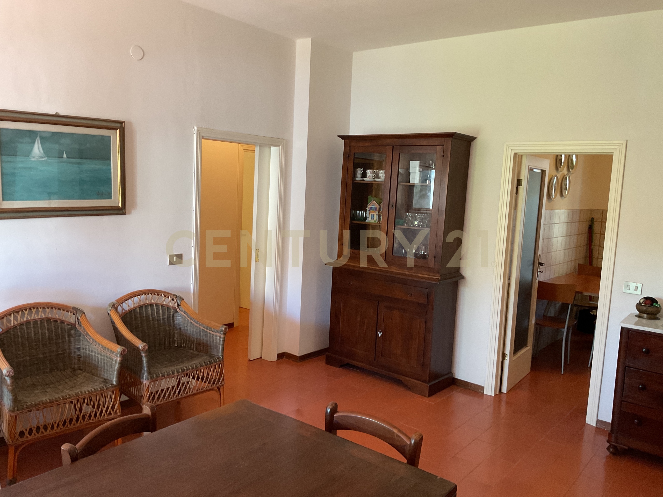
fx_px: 555
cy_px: 248
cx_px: 332
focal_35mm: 29
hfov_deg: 61.7
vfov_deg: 48.2
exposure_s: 1/50
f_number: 1.8
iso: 250
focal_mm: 3
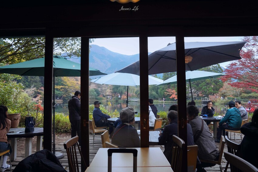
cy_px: 86
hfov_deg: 69.4
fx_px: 186
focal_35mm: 26
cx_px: 129
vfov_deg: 49.5
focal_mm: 26
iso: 100
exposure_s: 1/60
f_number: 4.5
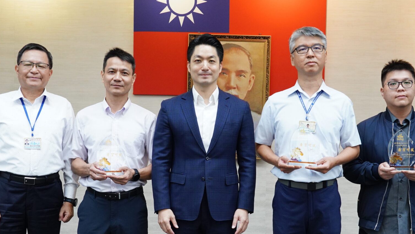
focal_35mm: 62
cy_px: 160
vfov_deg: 19.3
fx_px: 682
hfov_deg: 33.8
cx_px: 211
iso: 3200
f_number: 5.6
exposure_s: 1/160
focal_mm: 35
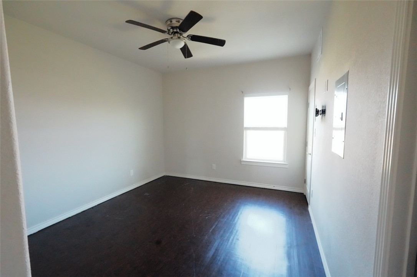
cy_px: 138
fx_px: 191
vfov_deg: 72.0
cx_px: 208
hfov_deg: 95.0
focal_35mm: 16
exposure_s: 1/160
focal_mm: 16.5
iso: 20000
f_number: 8
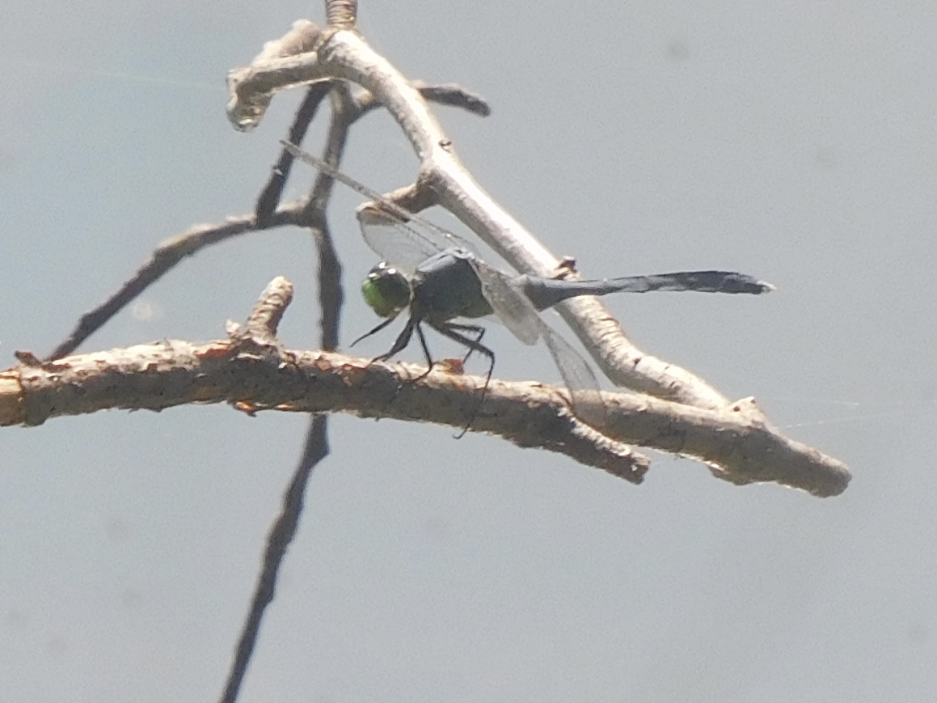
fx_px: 29772
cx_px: 468
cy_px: 352
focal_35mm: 1100
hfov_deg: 1.8
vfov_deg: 1.4
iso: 125
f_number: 5.6
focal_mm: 197.1
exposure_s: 1/320
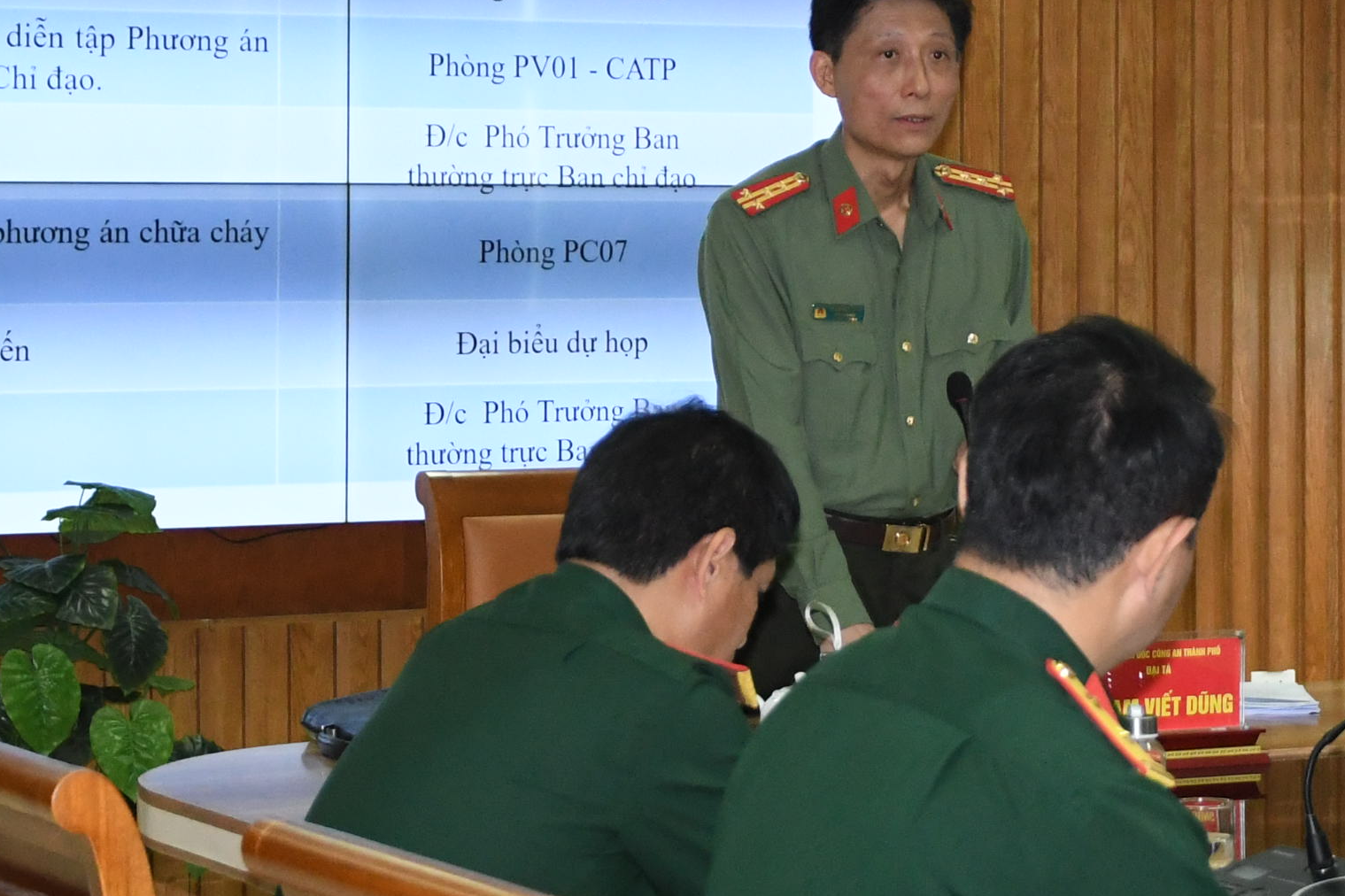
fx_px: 4930
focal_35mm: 132
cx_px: 877
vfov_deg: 10.3
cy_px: 90
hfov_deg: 15.5
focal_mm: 32
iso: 2500
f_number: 4.2
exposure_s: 1/250
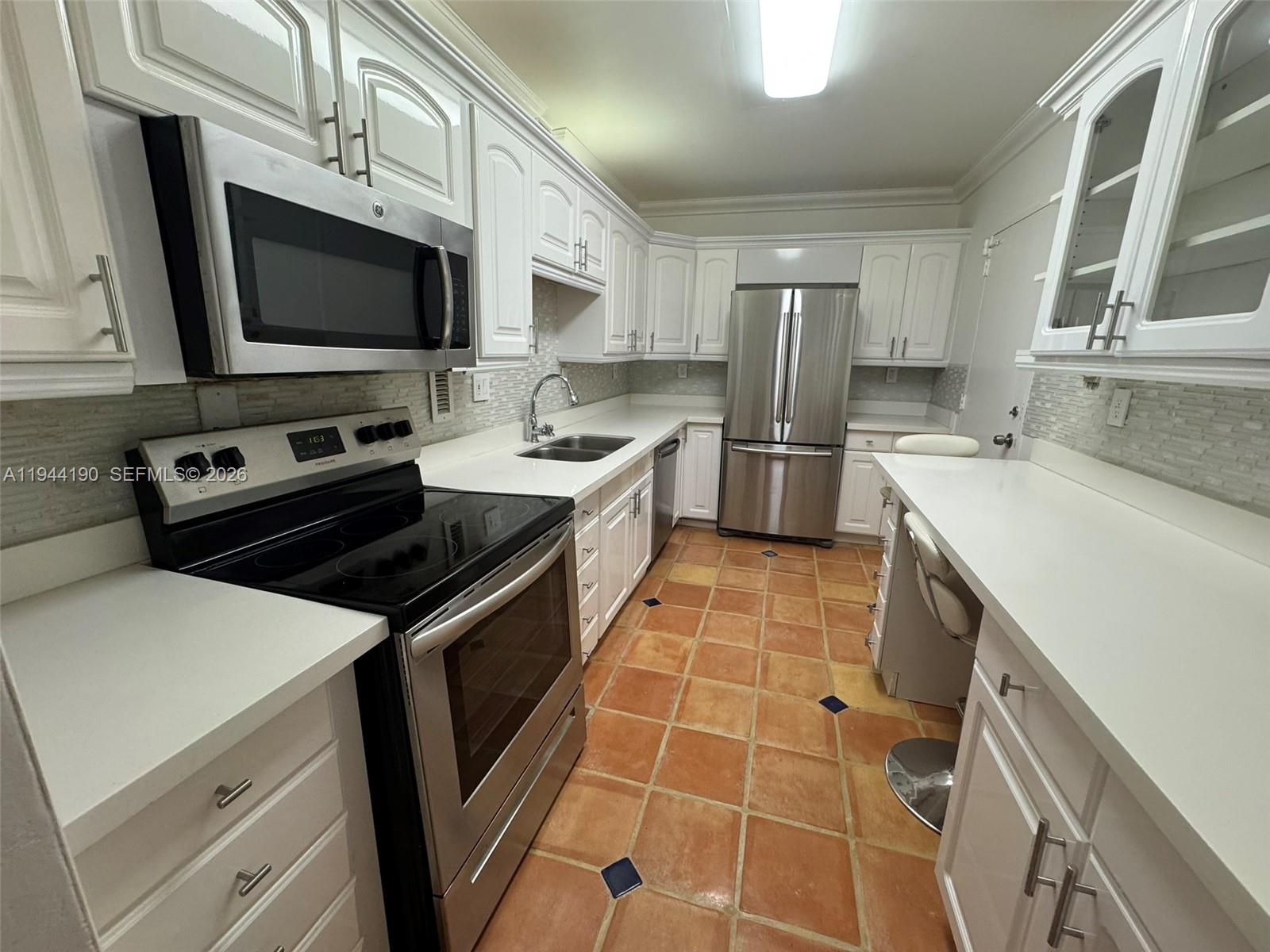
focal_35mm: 14
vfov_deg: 85.7
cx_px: 635
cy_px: 476
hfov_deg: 102.1
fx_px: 514
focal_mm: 2.22
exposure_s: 1/120
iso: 250
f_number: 2.2
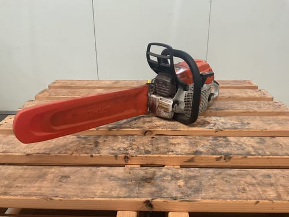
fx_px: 242
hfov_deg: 61.7
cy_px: 108
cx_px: 144
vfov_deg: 48.2
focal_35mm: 29
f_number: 1.8
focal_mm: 3
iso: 125
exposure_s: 1/60
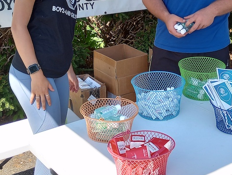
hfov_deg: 30.1
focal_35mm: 64
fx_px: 429
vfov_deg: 22.5
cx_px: 146
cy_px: 26
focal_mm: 4.27
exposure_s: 1/170
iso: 111
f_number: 1.8
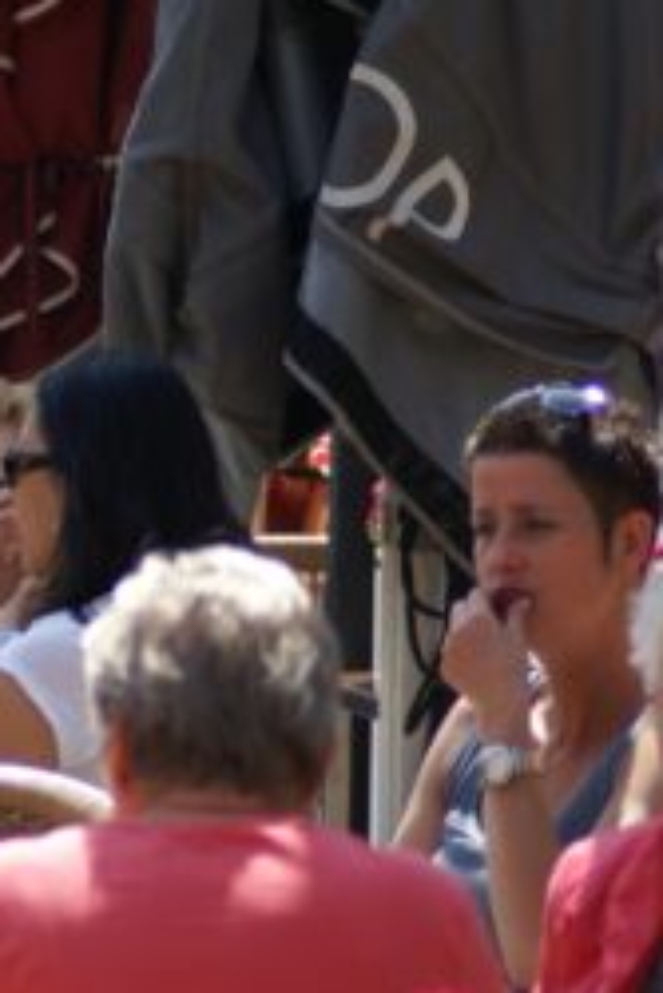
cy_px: 655
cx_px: -302
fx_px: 14896
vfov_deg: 3.8
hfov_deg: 2.5
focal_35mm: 540
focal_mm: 150
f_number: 5
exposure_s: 1/320
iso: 100
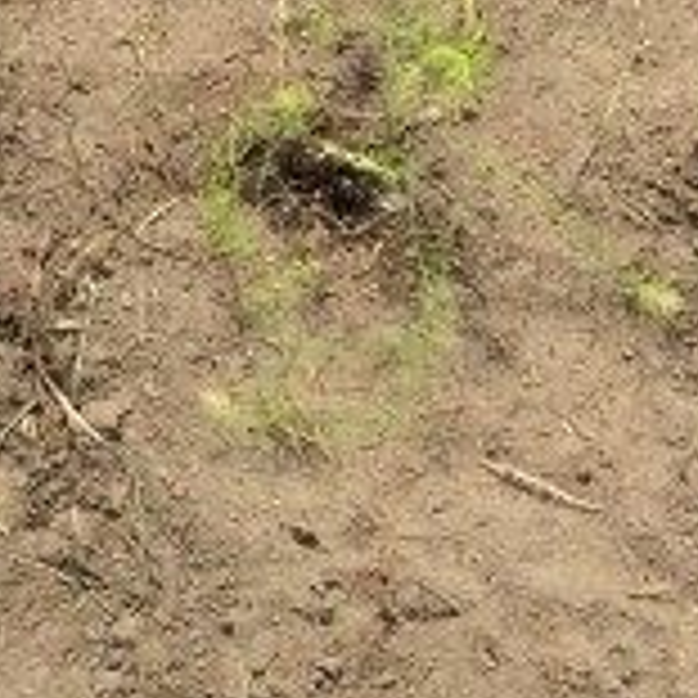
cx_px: -86
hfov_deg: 10.5
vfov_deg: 9.2
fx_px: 3741
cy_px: -1162
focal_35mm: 164
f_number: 2.2
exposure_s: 1/1709
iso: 32
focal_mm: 4.15
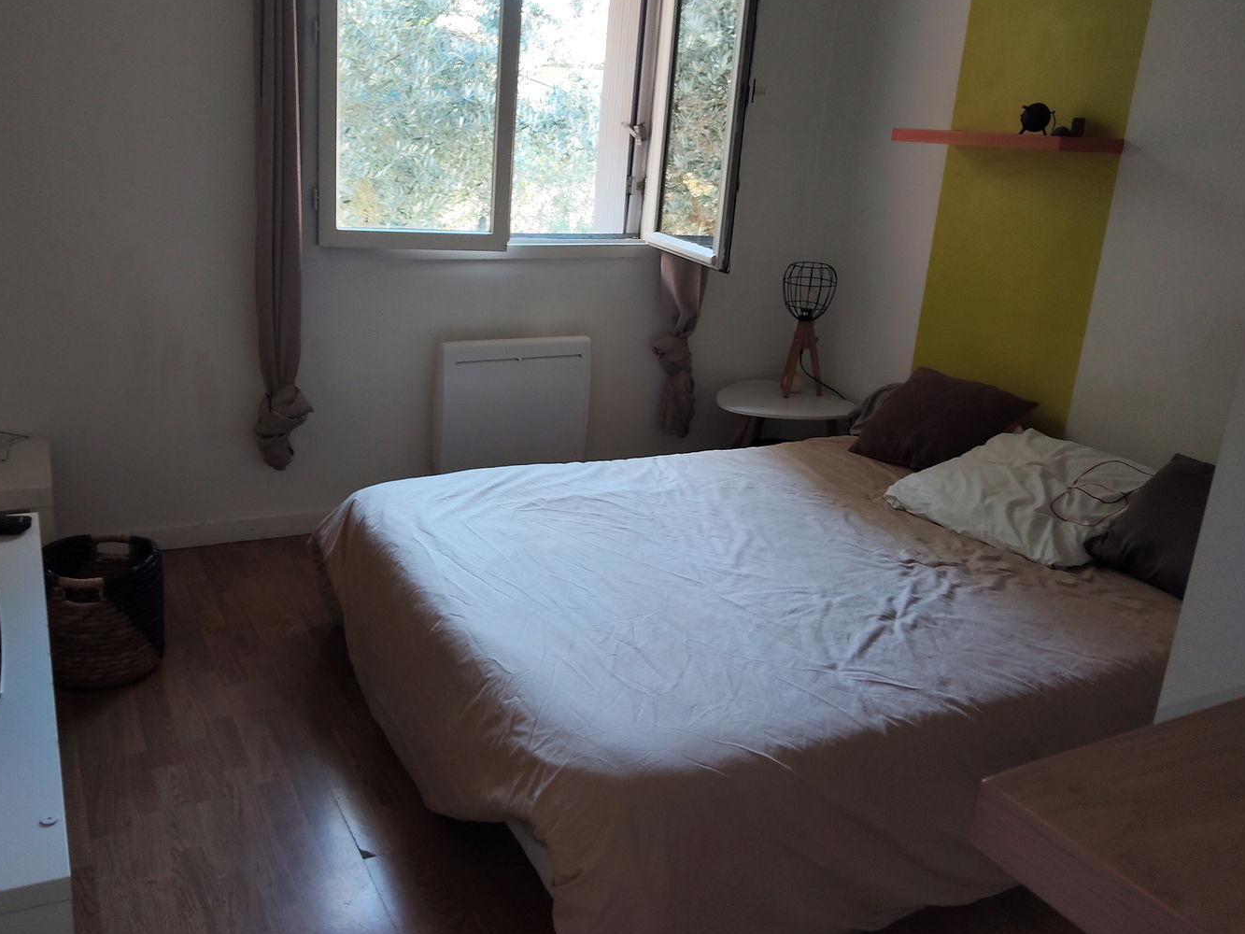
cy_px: 429
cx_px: 525
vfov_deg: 46.8
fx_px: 1079
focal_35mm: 30
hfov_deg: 59.7
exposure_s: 1/20
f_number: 1.8
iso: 133
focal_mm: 4.15
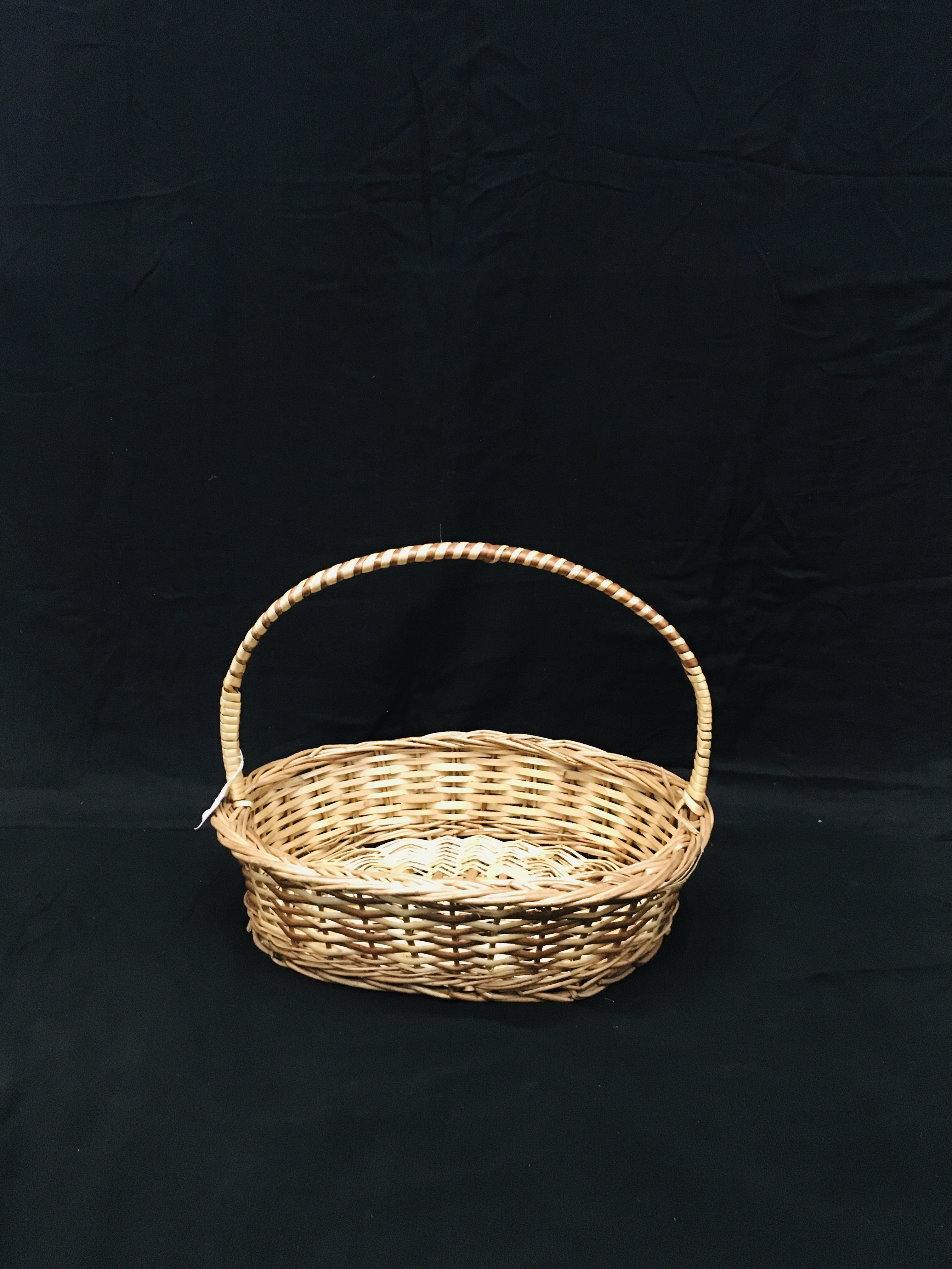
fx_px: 1063
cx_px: 476
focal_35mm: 29
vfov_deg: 61.7
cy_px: 634
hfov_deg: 48.2
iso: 500
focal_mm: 4.15
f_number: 2.2
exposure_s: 1/17
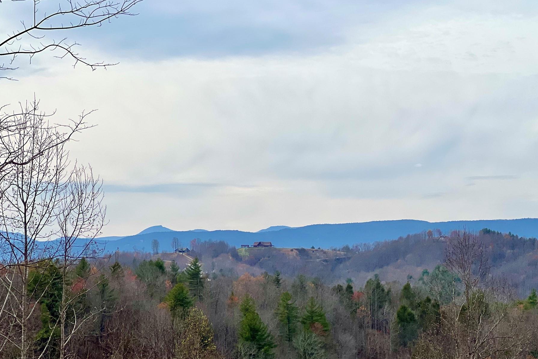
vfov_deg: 15.0
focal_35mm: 91
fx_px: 1360
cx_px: 283
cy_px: 219
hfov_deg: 22.4
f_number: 2.8
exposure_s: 1/1597
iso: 32
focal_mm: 9
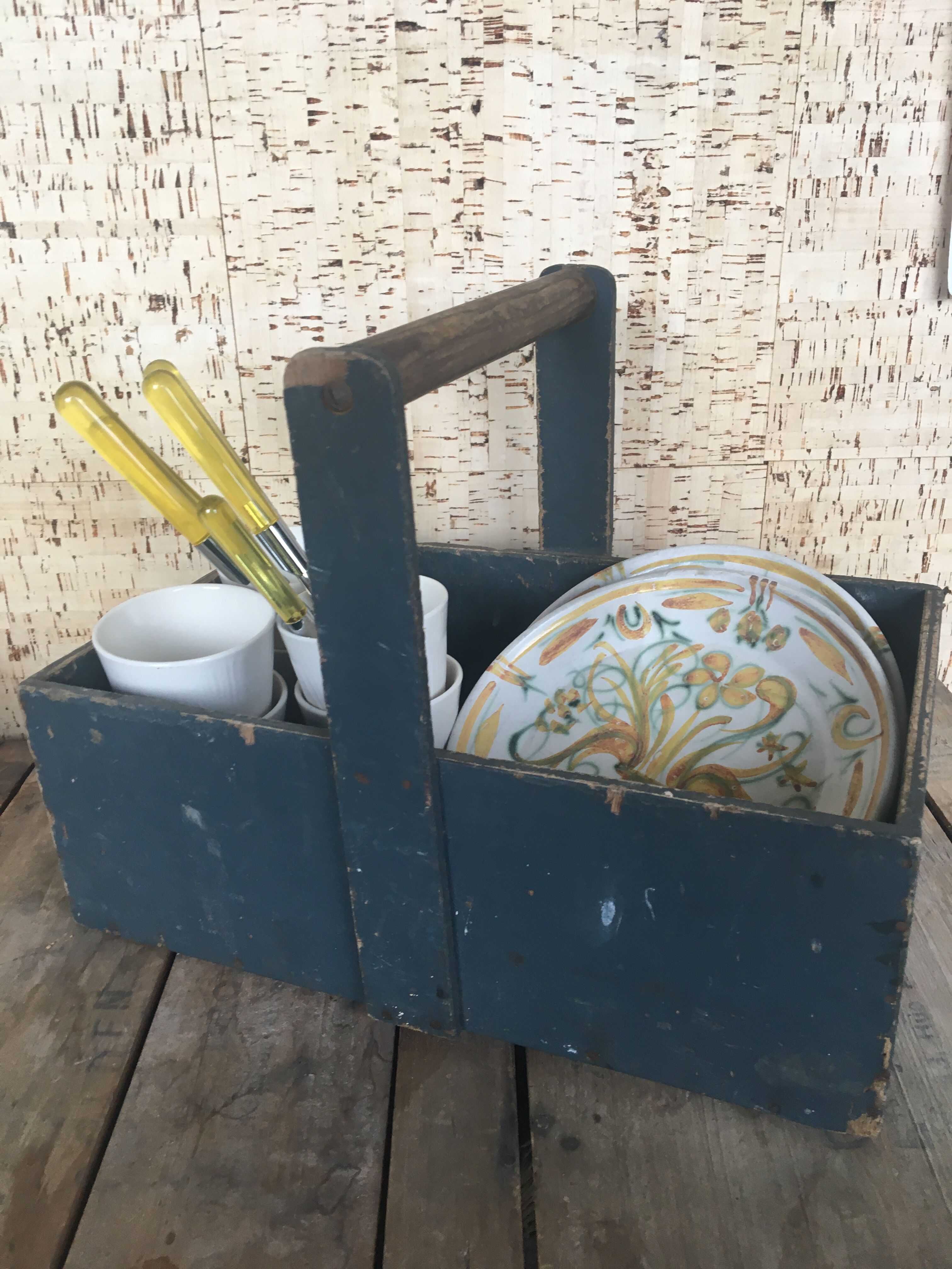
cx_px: 476
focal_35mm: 29
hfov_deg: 48.2
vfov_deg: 61.7
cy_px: 634
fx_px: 1063
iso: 64
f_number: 2.2
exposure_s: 1/33
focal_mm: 4.15
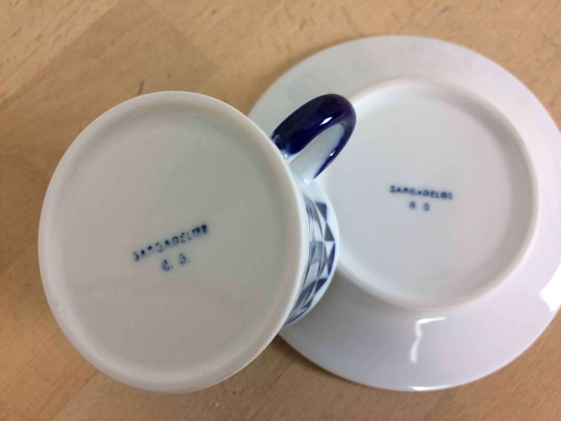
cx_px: 280
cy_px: 210
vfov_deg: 48.2
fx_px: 470
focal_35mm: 29
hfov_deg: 61.7
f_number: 2.2
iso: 50
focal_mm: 4.15
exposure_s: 1/33
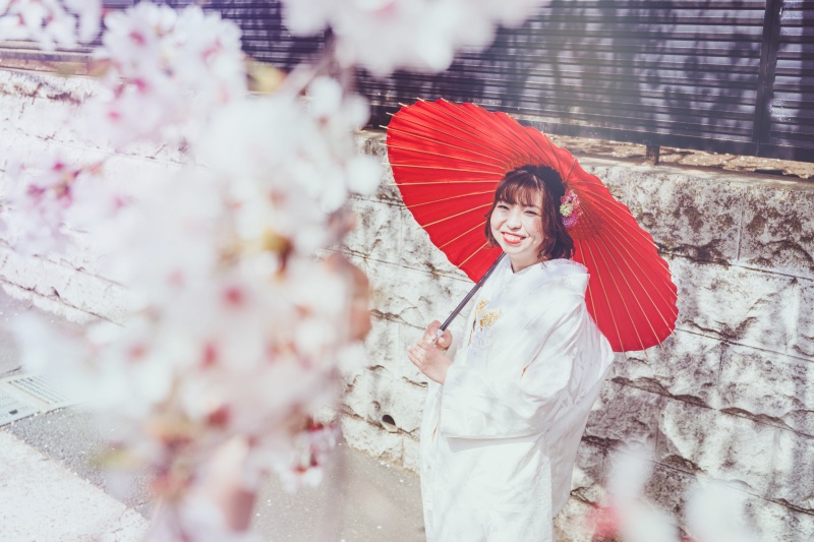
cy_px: 271
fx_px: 904
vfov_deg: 33.4
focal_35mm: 40
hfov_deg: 48.5
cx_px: 407
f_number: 5
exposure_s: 1/3200
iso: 500
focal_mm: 40
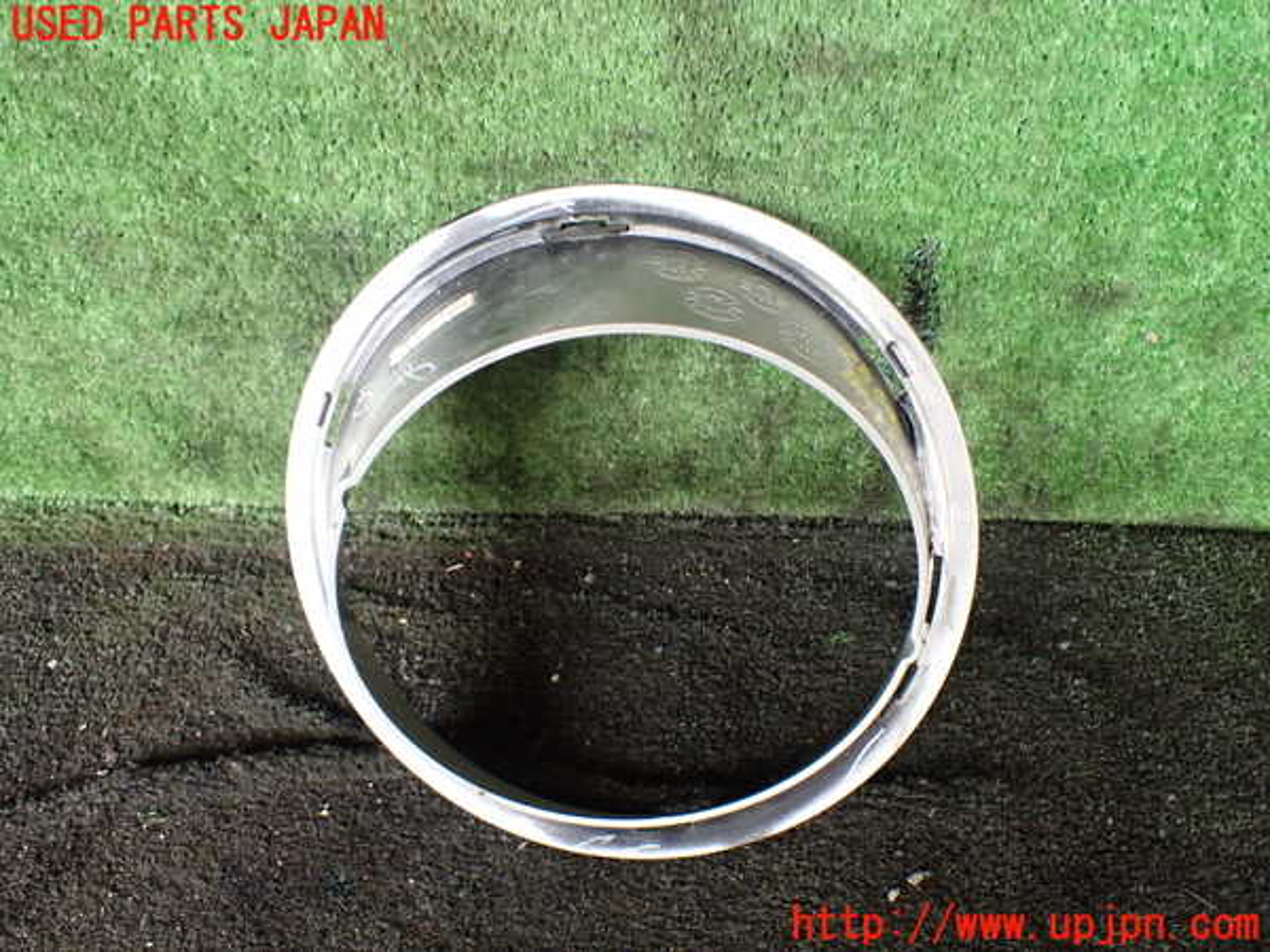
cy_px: 476
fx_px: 1101
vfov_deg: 46.8
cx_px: 635
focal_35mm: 30
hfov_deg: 60.0
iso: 500
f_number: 2.3
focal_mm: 5.4
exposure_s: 1/125
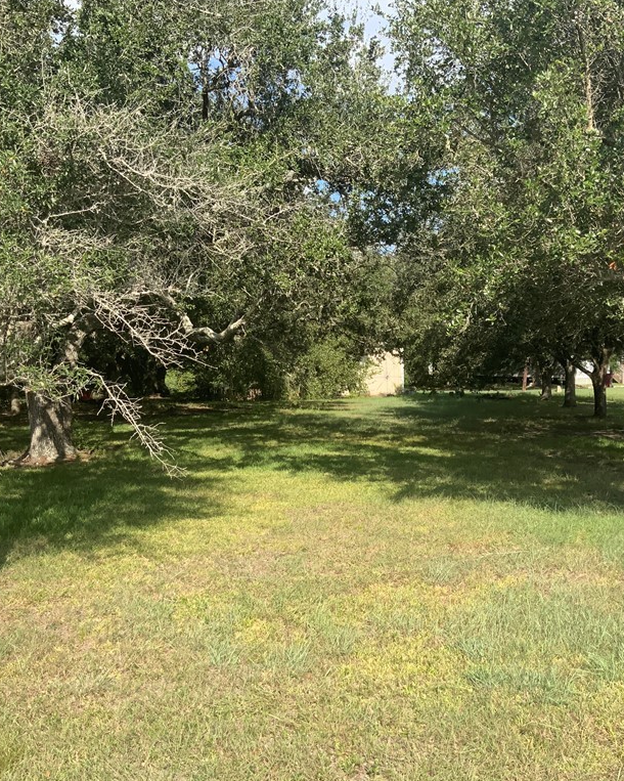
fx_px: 878
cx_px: 345
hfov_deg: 39.1
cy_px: 391
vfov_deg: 47.9
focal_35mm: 38
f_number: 1.8
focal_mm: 3
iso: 16
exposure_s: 1/1098
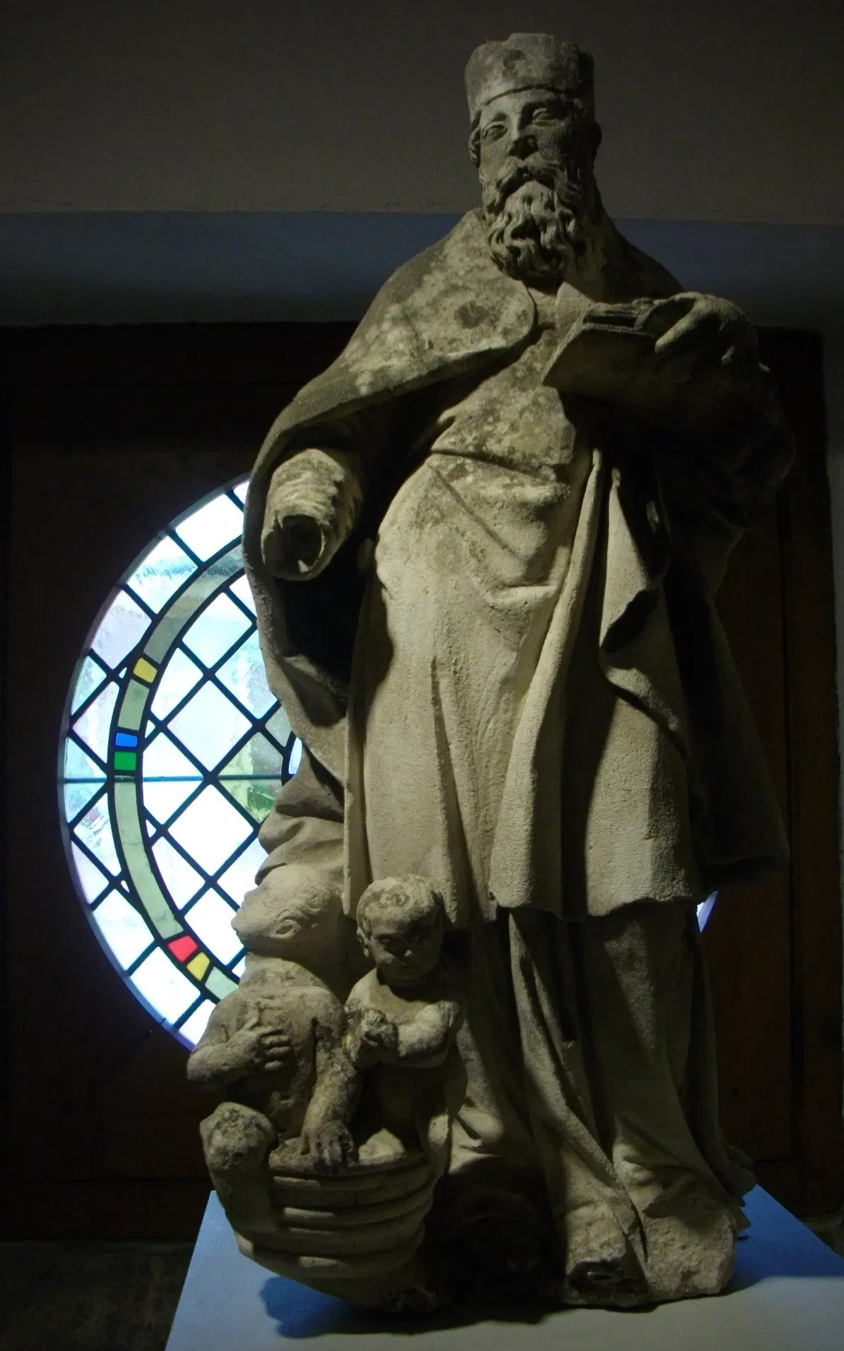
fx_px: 1546
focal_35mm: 42
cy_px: 704
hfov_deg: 30.5
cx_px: 480
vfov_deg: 47.2
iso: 200
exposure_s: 1/100
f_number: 2.8
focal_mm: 6.2
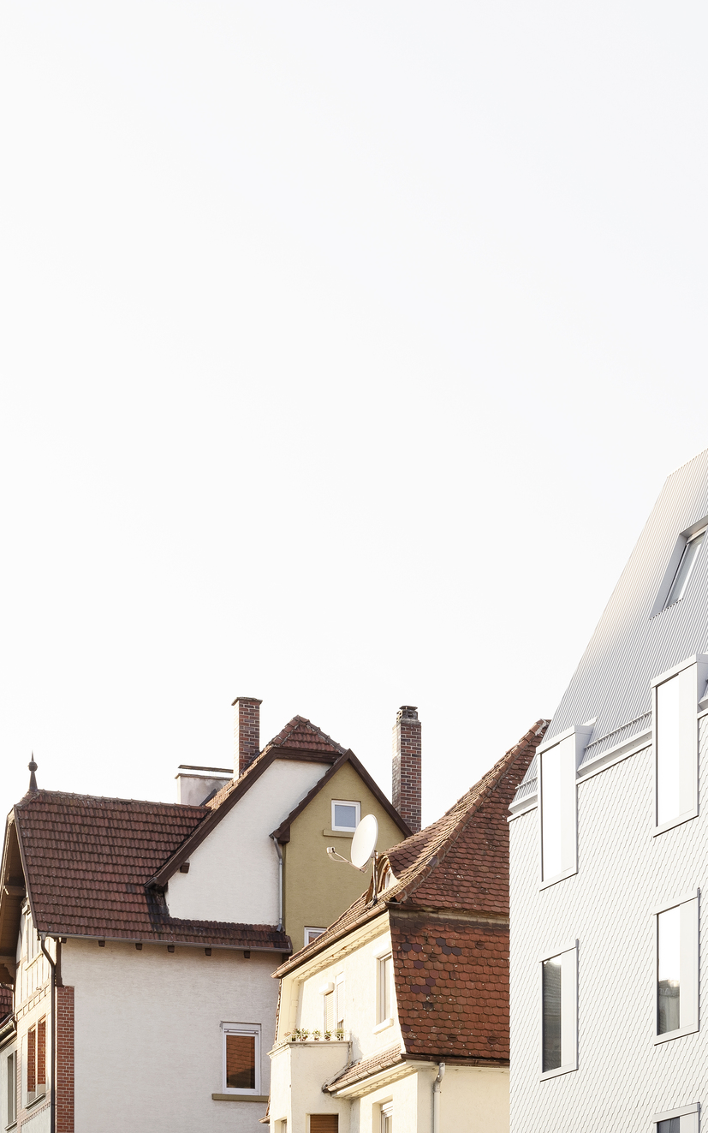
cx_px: 802
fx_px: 2377
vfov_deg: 26.8
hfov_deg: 16.4
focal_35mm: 77
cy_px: 568
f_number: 8
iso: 100
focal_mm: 50
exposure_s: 1/50
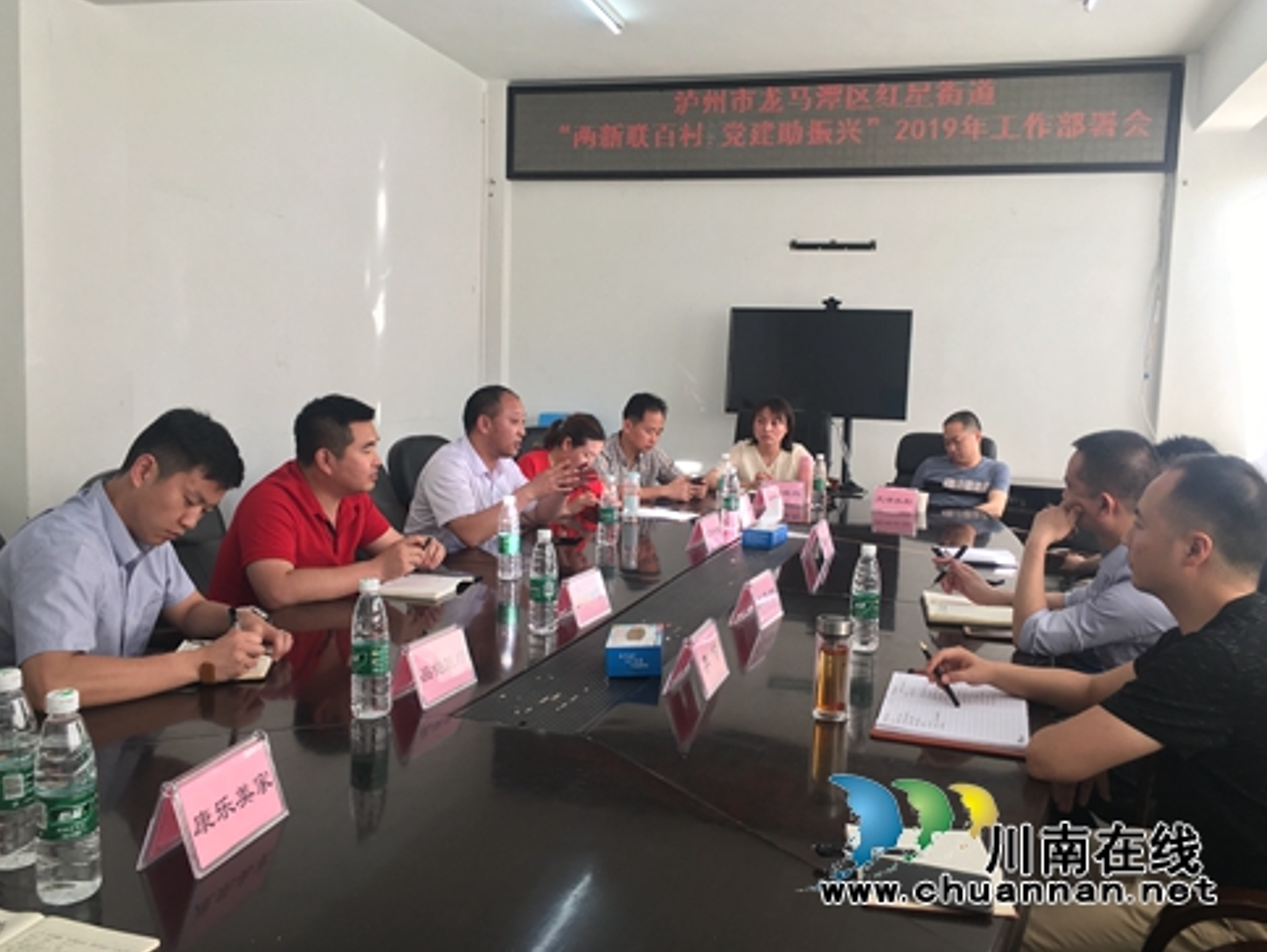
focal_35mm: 30
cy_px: 466
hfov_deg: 59.9
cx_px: 651
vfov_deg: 46.8
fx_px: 1099
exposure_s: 1/50
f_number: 2.2
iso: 25
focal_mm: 4.15
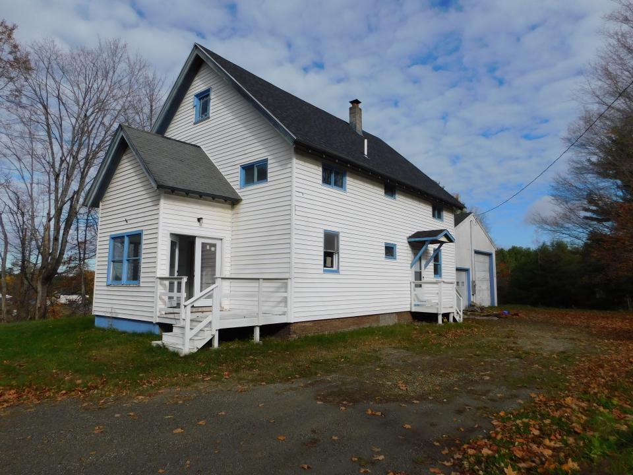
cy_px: 238
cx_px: 316
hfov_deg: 73.9
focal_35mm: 23
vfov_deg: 58.9
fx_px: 421
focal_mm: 4
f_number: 6
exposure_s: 1/800
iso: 125
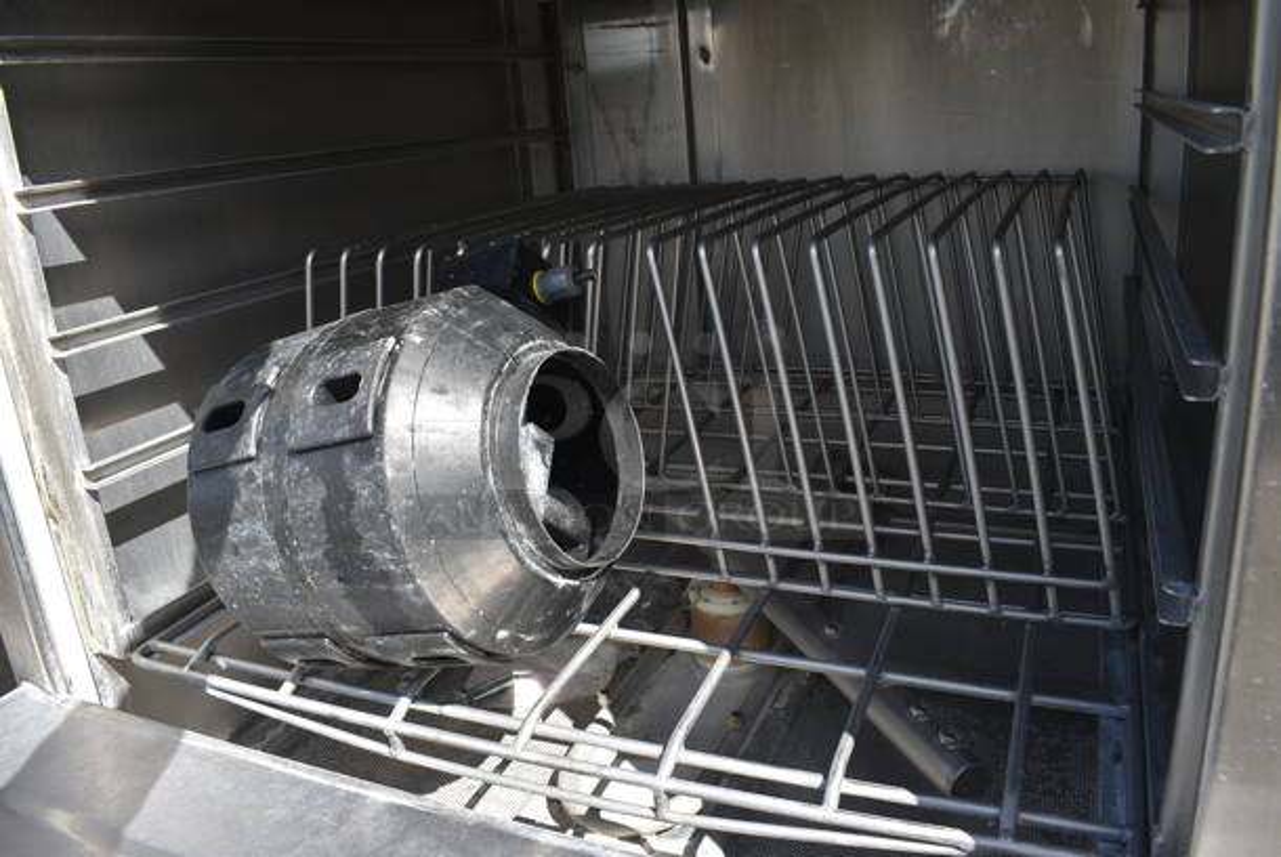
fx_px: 962
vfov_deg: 48.0
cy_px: 428
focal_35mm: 27
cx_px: 640
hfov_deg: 67.3
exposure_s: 1/250
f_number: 8
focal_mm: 18
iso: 180
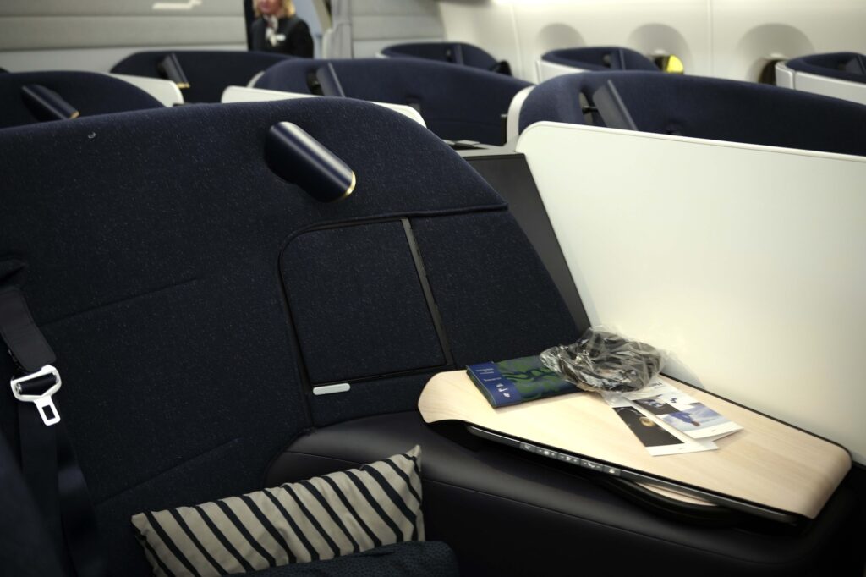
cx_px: 433
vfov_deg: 44.4
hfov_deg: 63.0
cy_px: 288
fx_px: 707
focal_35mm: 29
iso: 800
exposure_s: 1/30
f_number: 2.8
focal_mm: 29.4
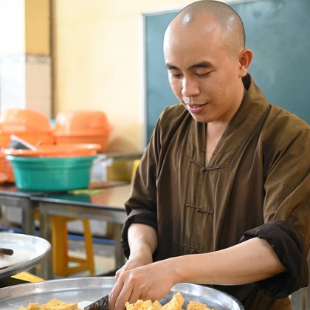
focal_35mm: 63
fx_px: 638
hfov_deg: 27.3
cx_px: 153
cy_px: 167
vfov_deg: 27.3
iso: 10000
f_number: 4
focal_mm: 48
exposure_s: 1/400
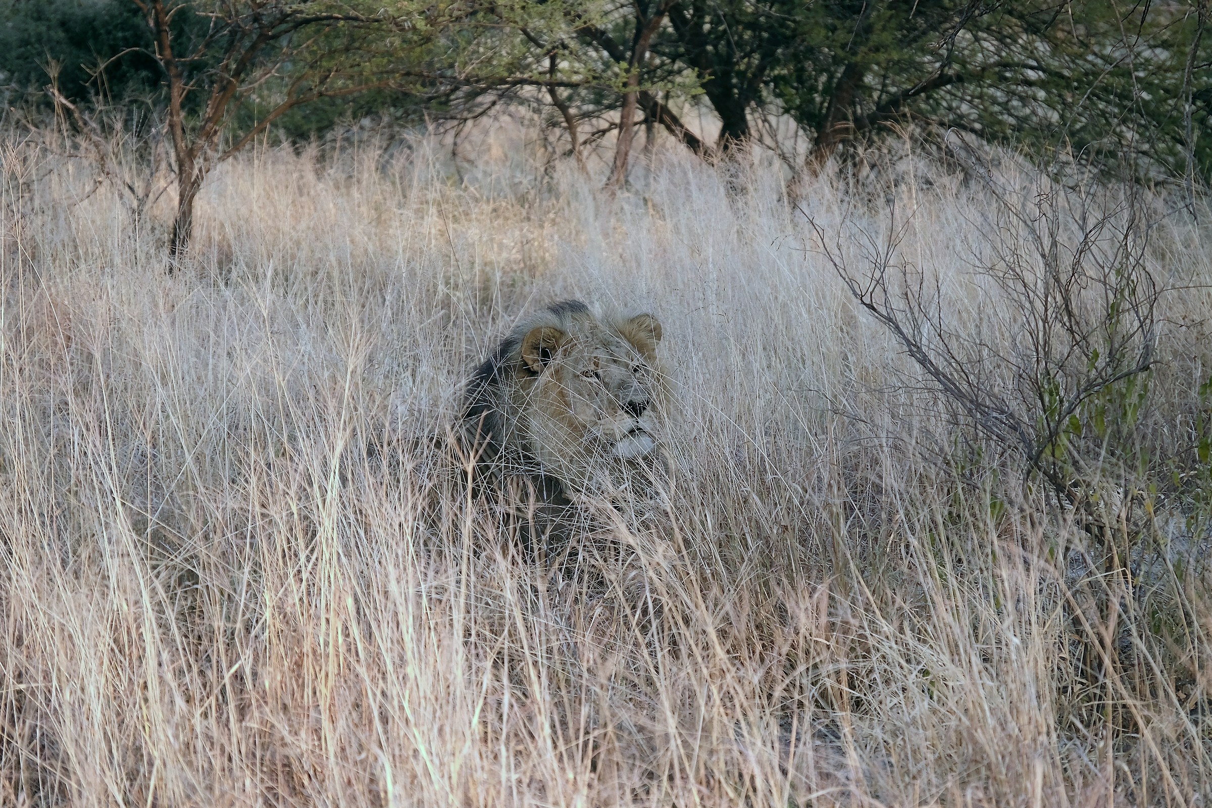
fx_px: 6194
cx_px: 606
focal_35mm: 184
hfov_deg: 11.2
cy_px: 404
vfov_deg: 7.5
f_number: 5.6
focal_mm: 122.6
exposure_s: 1/640
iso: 1000
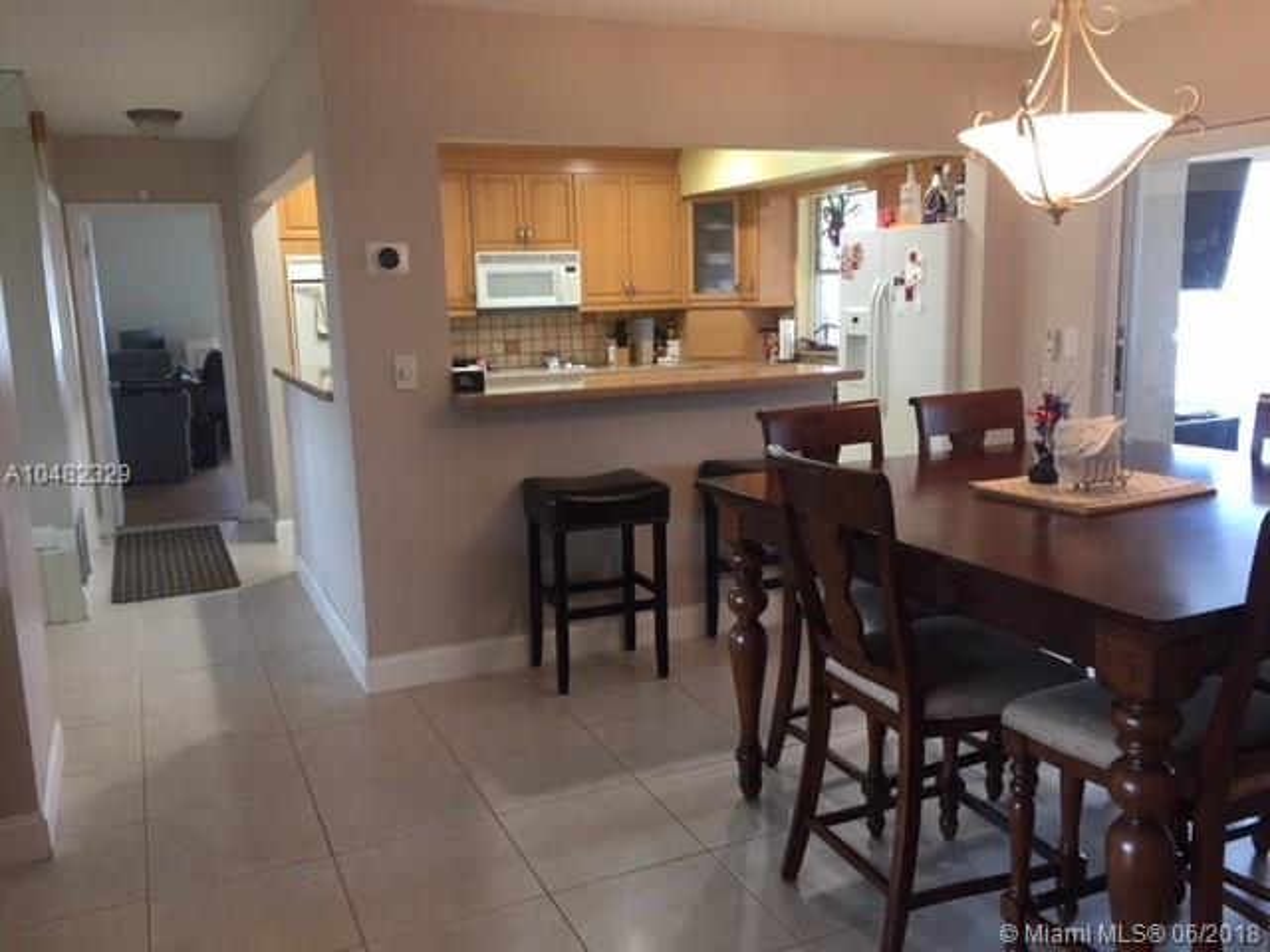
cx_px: 635
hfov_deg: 61.7
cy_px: 476
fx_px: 1064
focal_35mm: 29
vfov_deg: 48.2
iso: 125
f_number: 2.2
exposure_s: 1/30
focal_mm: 4.15
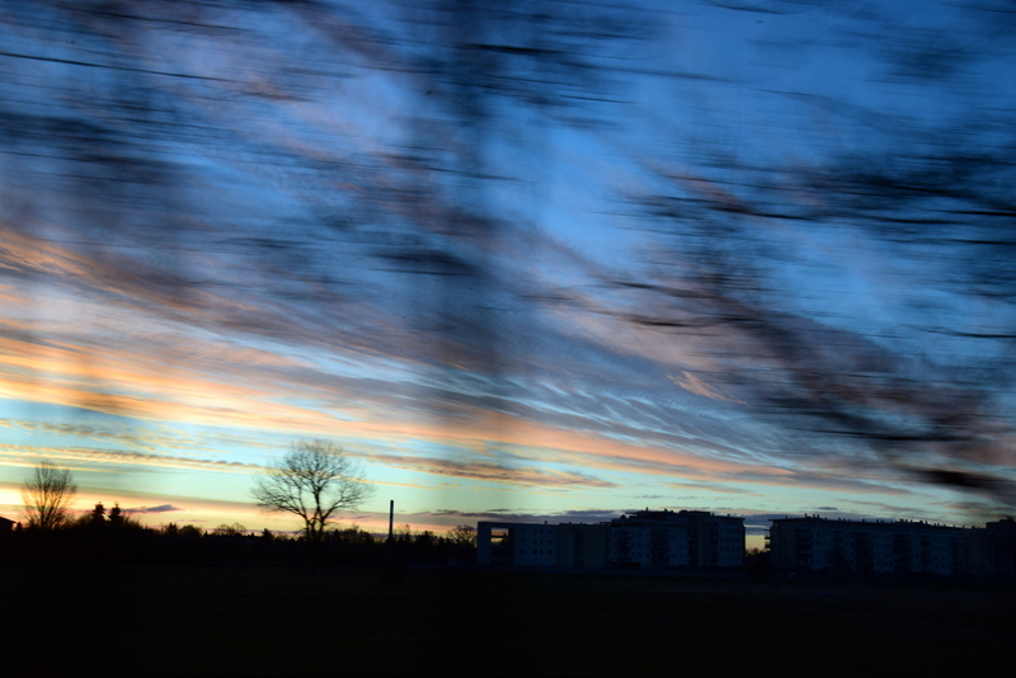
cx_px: 508
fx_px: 1186
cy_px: 339
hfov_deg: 46.4
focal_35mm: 42
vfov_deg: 31.9
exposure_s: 1/30
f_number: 7.1
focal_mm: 28
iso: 400
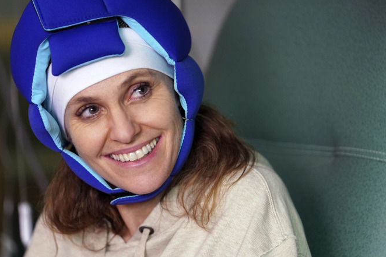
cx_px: 169
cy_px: 140
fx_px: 2122
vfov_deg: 6.9
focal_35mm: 198
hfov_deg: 10.4
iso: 2500
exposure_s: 1/125
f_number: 2.8
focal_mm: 168
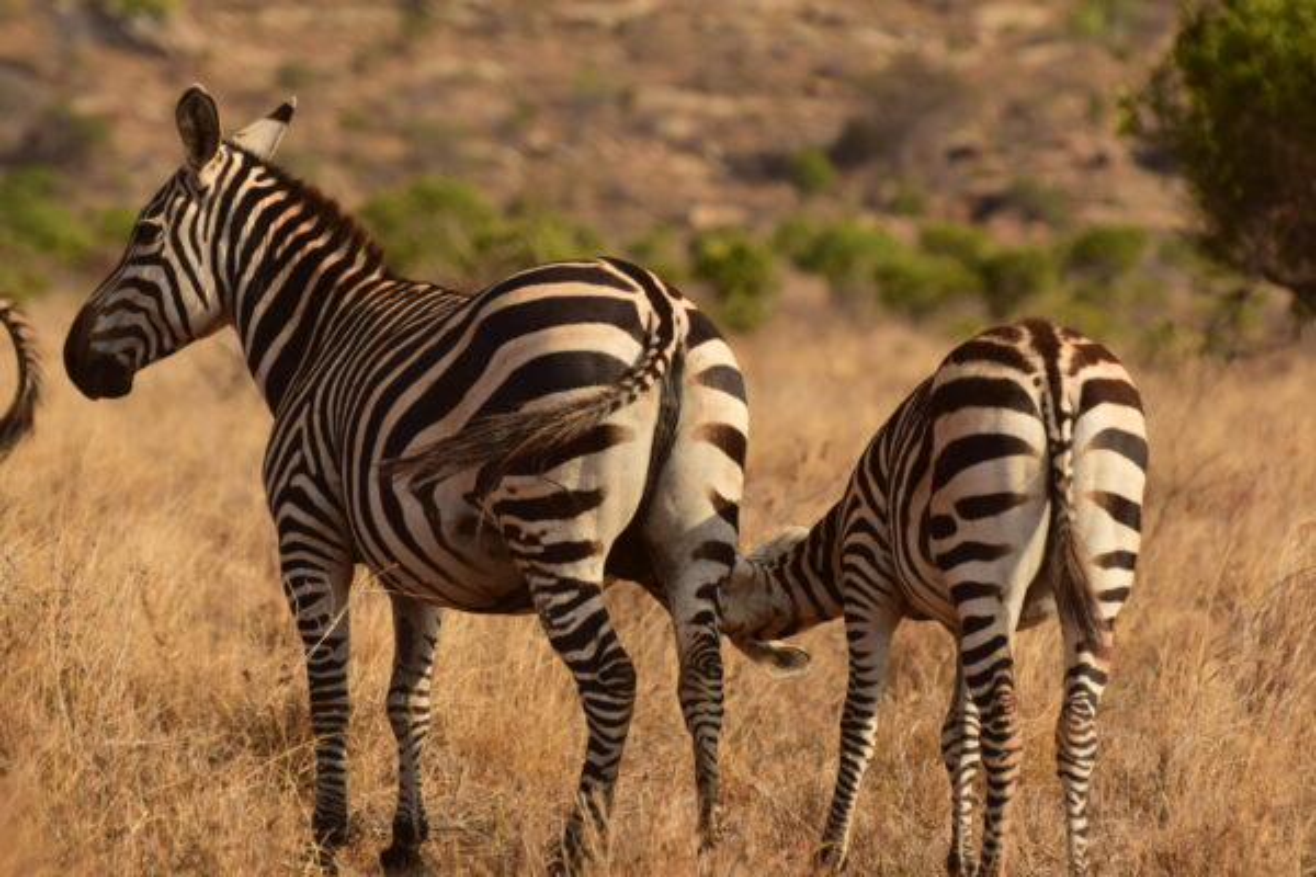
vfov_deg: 4.7
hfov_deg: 7.0
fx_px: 10692
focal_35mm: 292
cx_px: 658
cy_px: 438
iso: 160
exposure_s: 1/1000
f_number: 5.6
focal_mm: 195
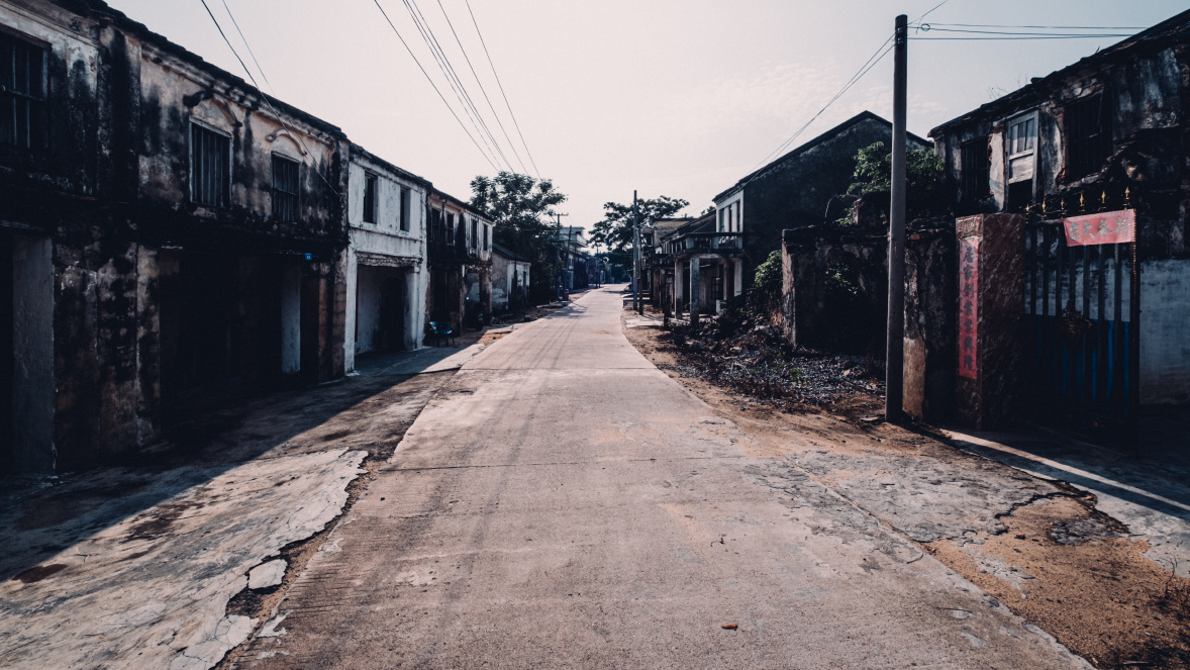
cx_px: 591
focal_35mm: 16
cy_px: 281
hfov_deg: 99.4
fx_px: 505
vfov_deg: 66.7
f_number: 9
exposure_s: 1/250
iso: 80
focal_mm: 10
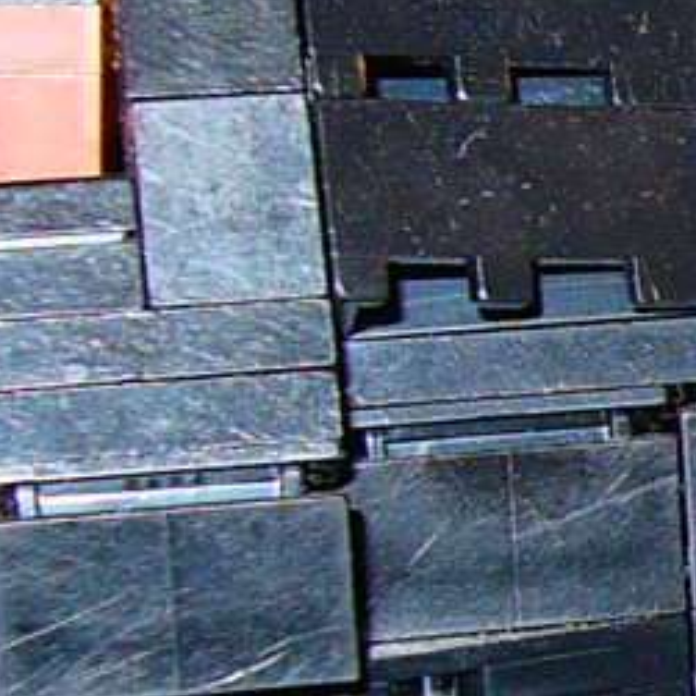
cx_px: 1675
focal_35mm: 197
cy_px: 410
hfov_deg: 8.2
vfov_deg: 8.9
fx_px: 4481
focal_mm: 5.8
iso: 64
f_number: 2.8
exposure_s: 1/60
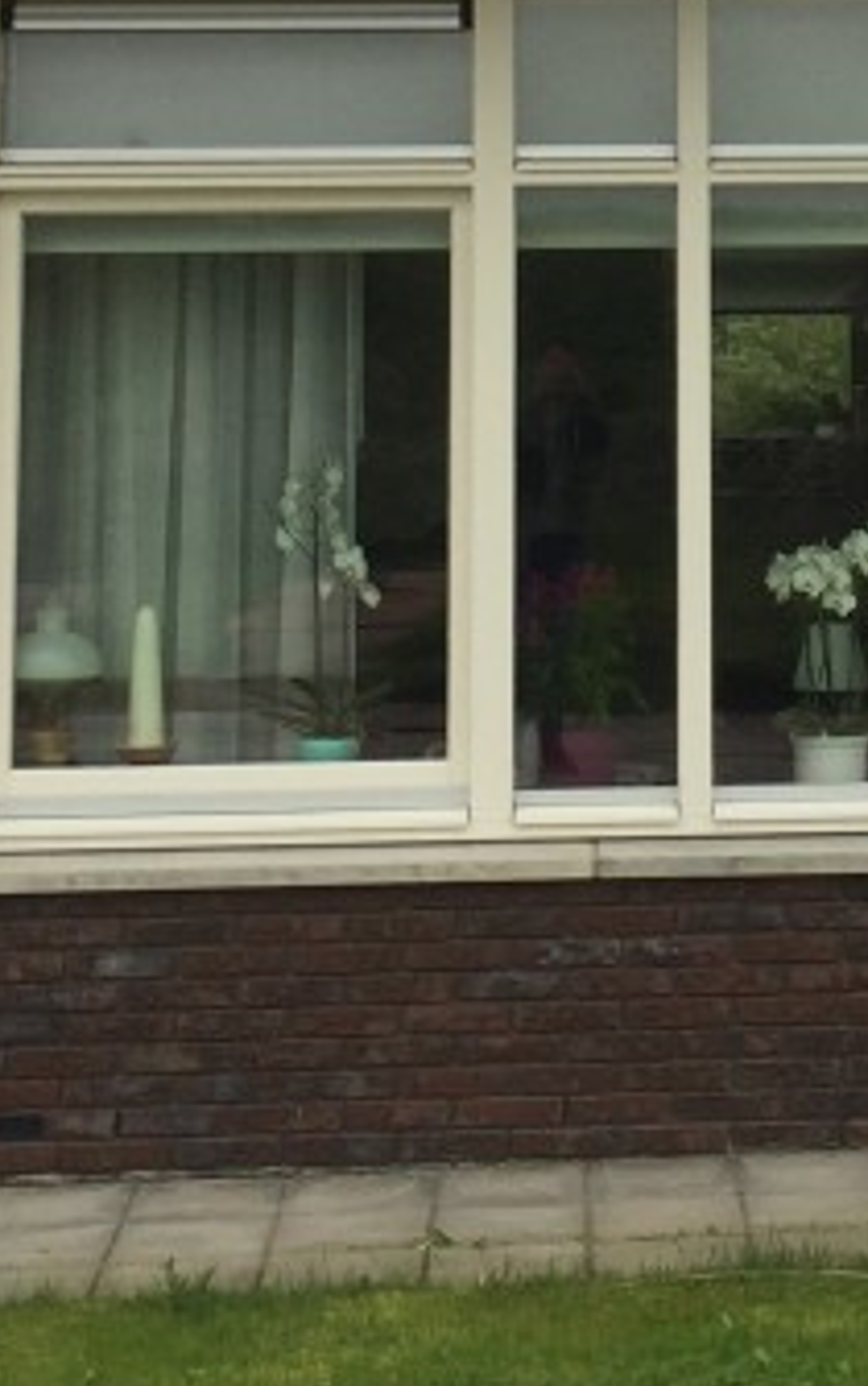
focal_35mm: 99
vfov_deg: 20.1
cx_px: 831
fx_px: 3739
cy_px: -112
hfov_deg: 13.1
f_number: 2.2
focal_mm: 4.15
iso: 32
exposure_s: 1/344
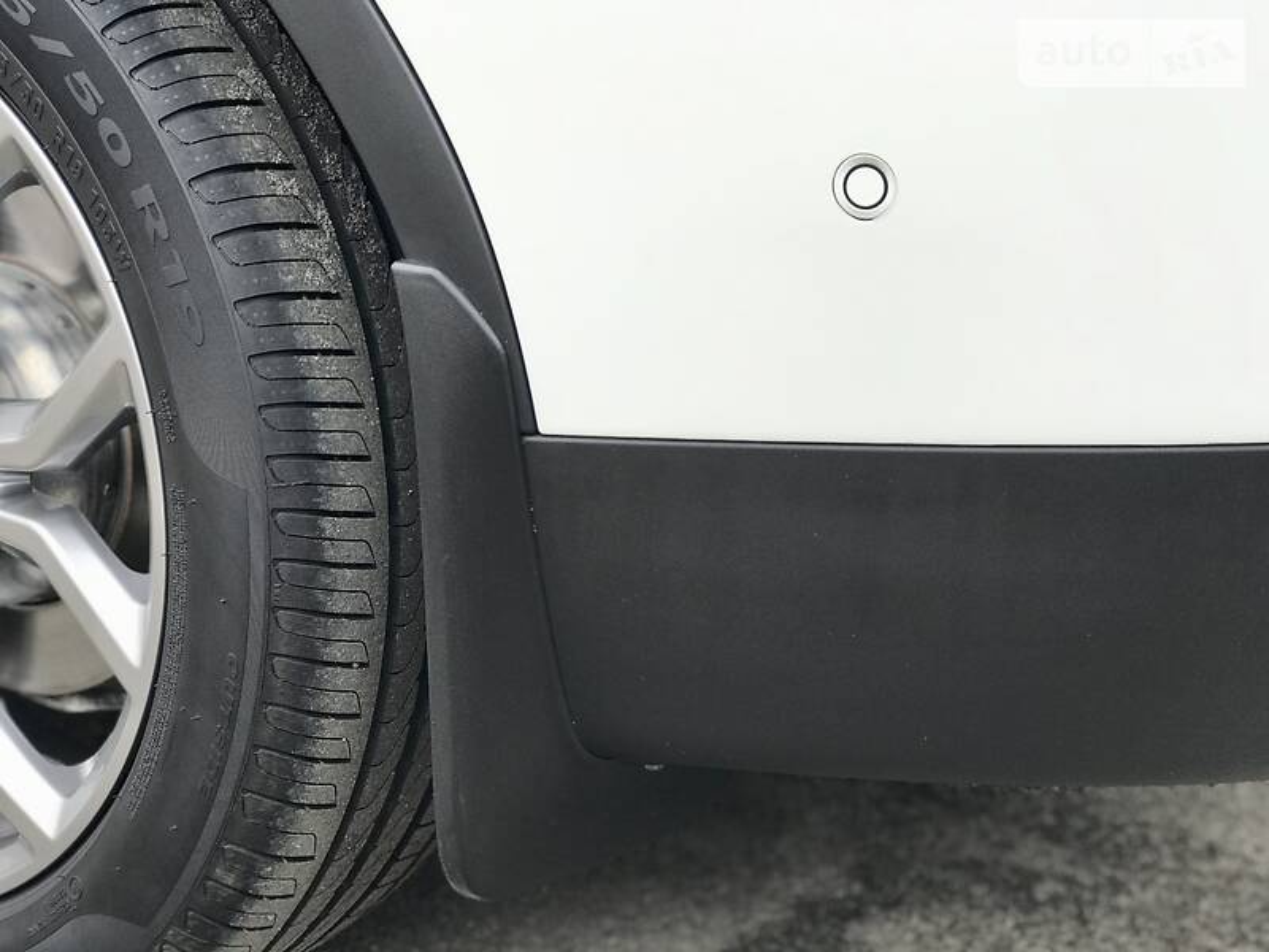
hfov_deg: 33.8
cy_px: 476
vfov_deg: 25.7
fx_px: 2090
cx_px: 634
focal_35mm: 57
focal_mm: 6.6
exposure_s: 1/92
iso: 20
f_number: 2.8
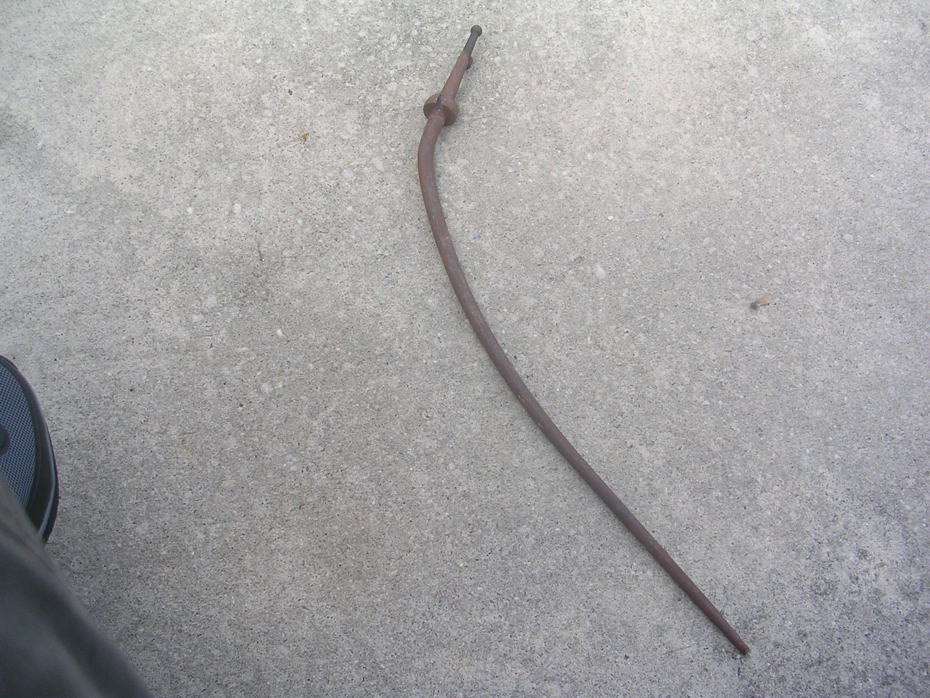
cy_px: 349
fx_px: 1021
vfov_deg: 37.7
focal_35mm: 38
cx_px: 465
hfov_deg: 49.0
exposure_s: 1/248
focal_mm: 5.8
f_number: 2.8
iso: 50
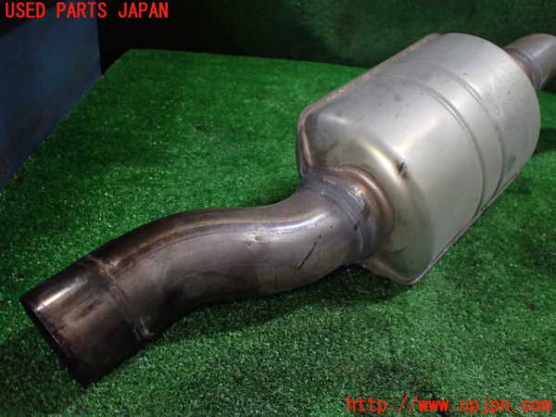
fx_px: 482
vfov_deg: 46.8
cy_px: 208
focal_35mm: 30
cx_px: 278
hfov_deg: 60.0
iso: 640
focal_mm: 5.4
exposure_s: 1/125
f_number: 2.3
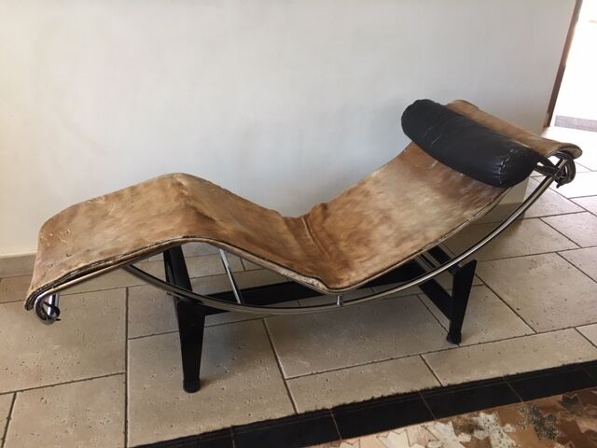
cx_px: 298
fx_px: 500
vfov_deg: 48.2
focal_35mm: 29
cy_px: 224
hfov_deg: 61.7
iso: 64
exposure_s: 1/33
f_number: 2.2
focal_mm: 4.15
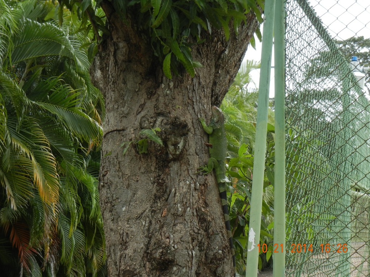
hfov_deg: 22.0
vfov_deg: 16.6
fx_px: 951
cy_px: 138
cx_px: 185
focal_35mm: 89
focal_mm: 16
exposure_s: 1/122
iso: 160
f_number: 4.4
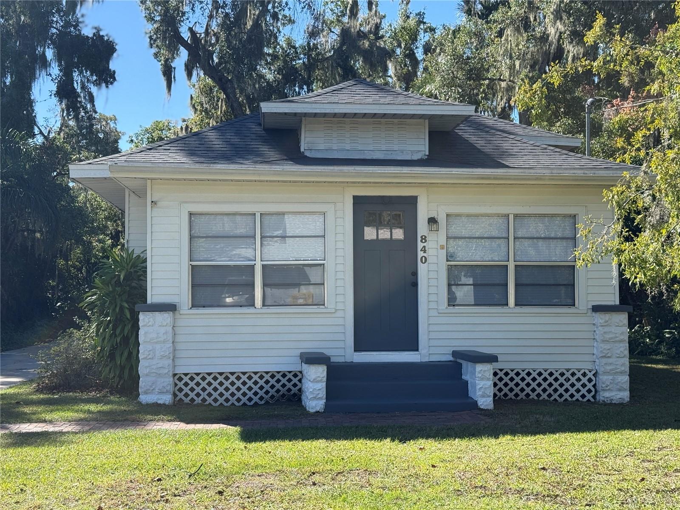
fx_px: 943
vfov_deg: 30.3
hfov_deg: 39.7
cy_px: 255
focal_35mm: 48
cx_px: 340
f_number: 1.78
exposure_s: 1/2667
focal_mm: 6.76
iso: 100
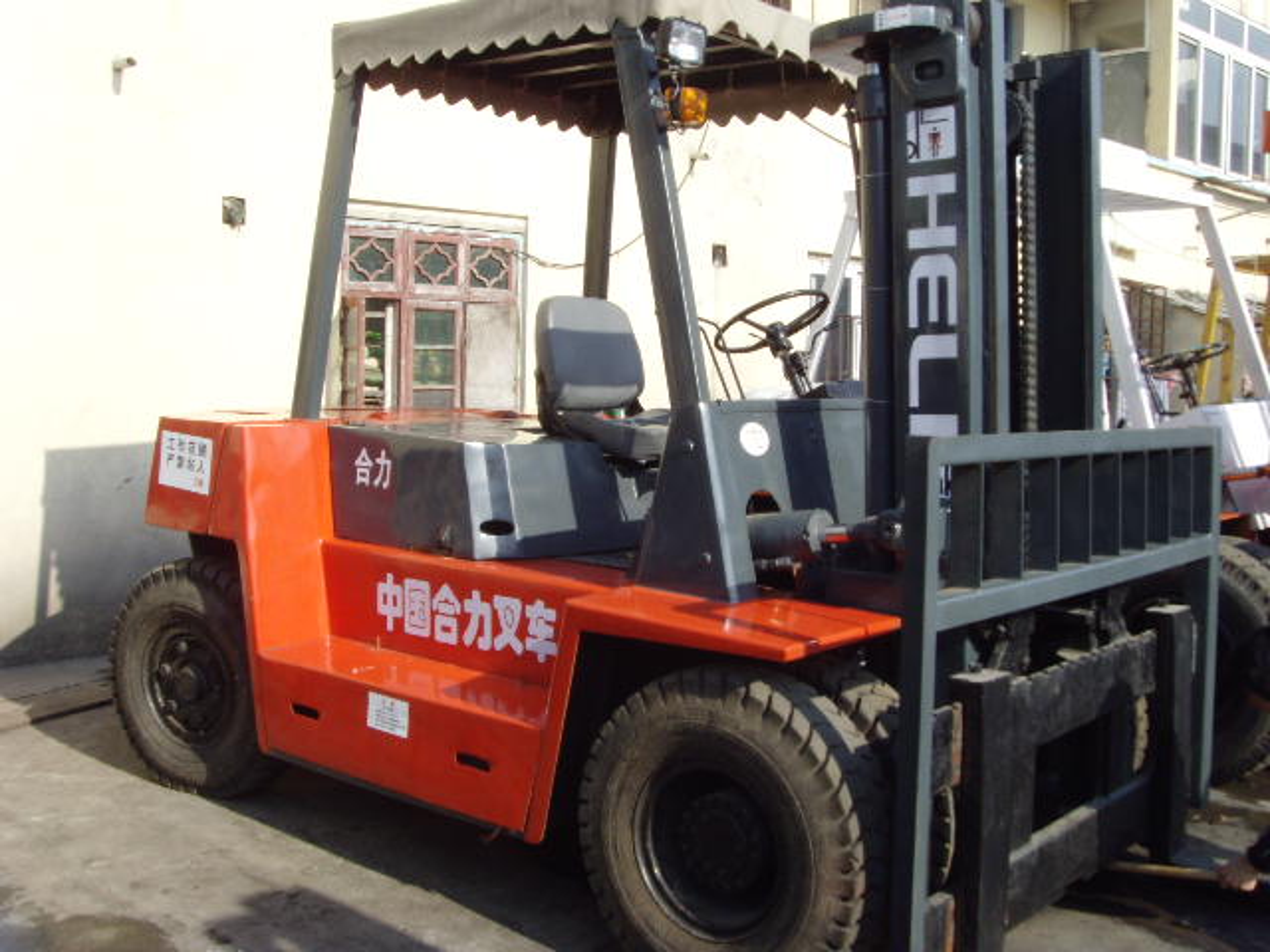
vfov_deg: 36.8
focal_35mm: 39
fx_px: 1431
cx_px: 635
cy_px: 476
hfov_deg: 47.9
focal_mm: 6.6
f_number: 6.3
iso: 80
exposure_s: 1/180
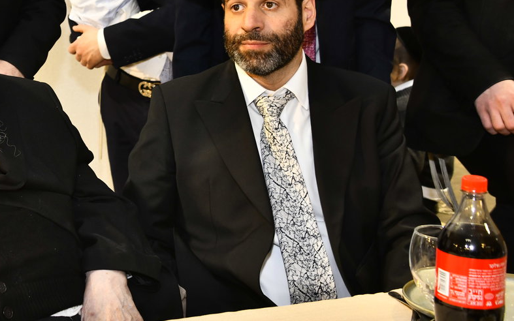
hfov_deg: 23.3
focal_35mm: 87
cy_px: 46
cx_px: 61
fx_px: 1219
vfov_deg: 14.9
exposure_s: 1/100
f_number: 5.6
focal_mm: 48
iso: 800
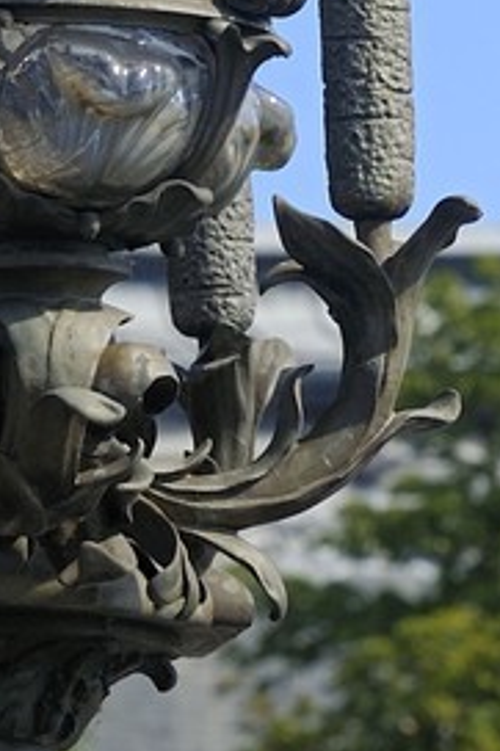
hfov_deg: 1.5
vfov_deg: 2.3
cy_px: 0
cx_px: -881
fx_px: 19002
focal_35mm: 911
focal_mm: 155
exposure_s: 1/160
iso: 200
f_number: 11
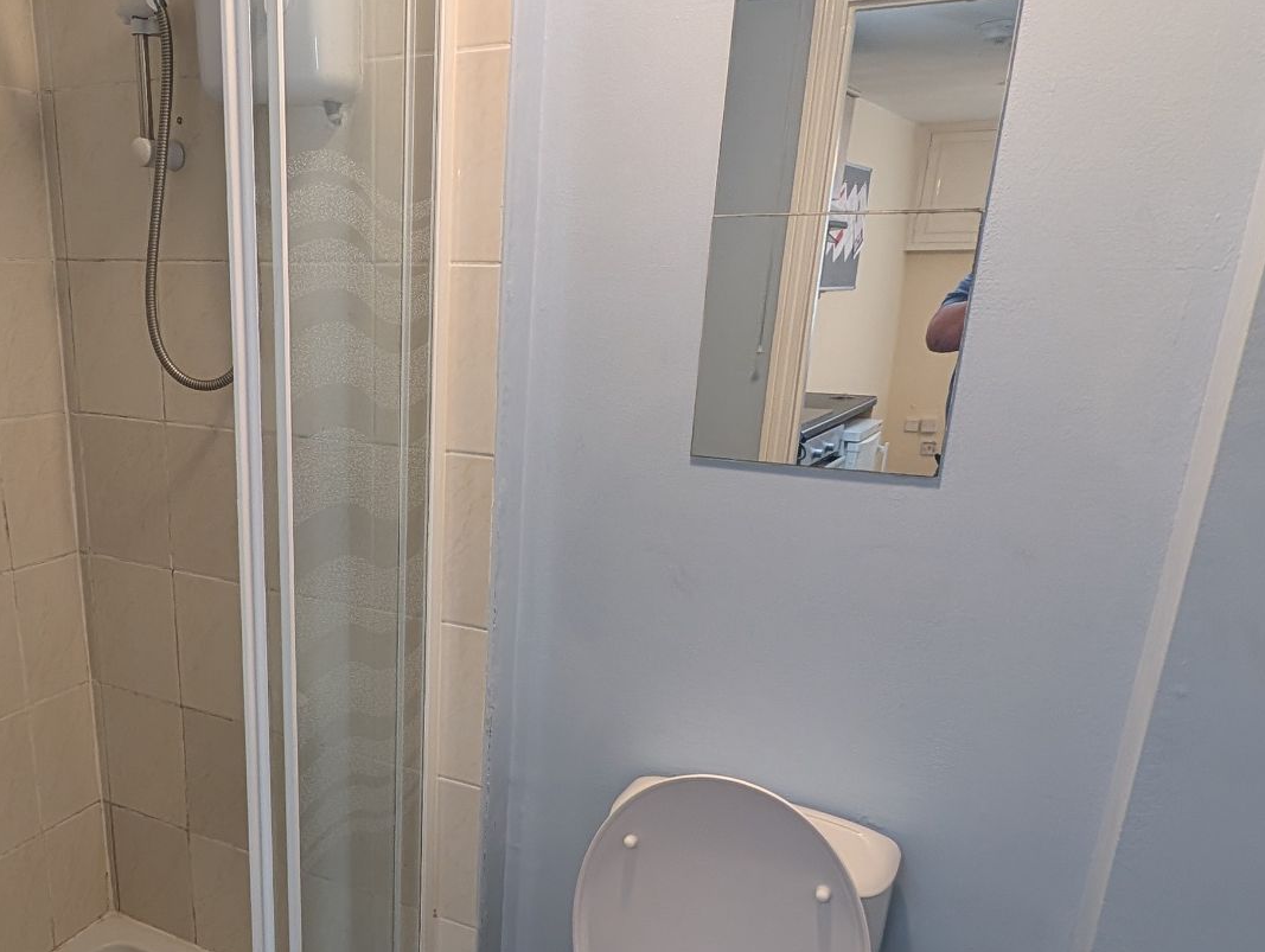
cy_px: 631
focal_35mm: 27
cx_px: 395
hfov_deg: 63.2
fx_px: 988
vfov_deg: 50.6
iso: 83
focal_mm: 2.23
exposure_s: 1/25
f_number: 1.95
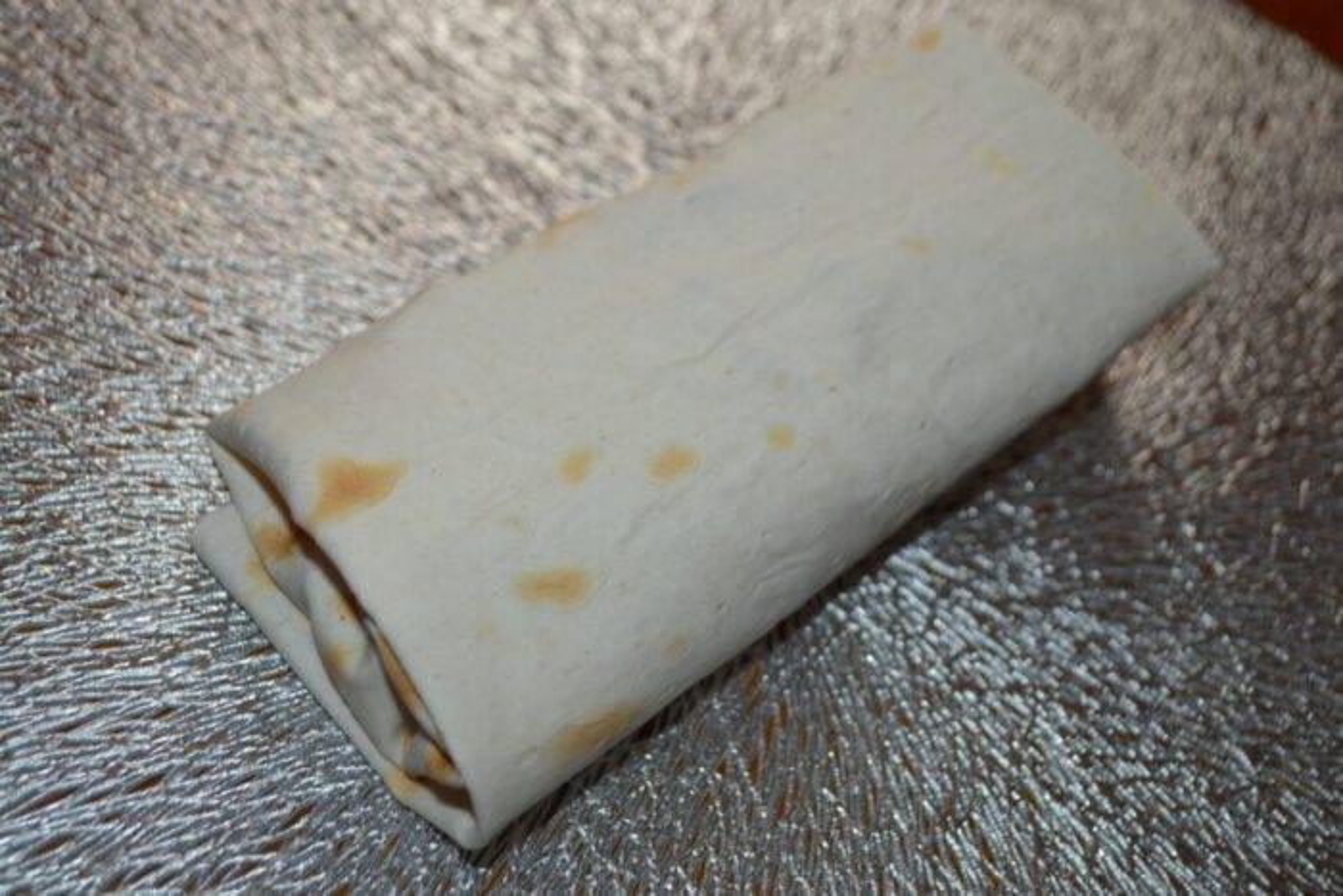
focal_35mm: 42
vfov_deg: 31.9
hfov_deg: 46.4
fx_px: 1567
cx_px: 672
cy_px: 448
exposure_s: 1/60
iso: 360
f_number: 4.5
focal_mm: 28
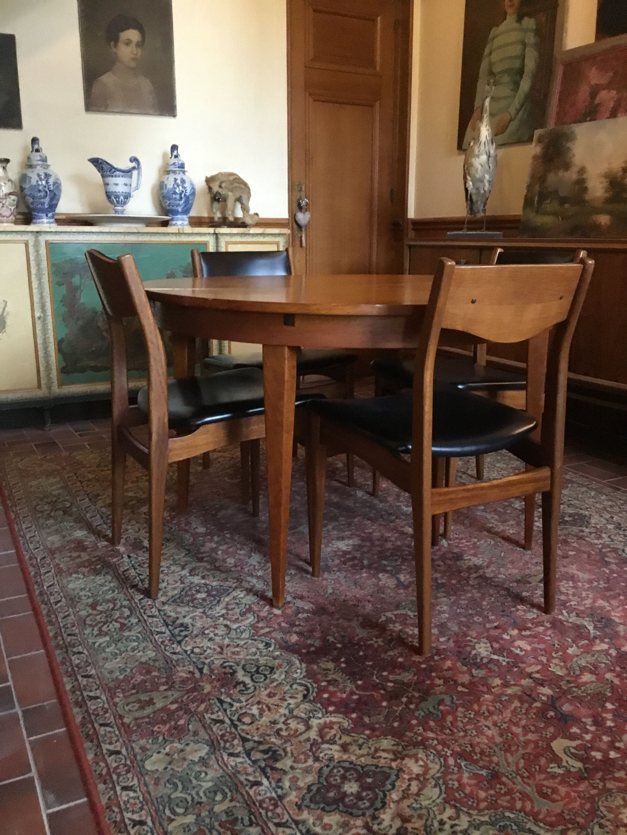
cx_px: 314
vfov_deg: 58.4
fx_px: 749
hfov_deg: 45.4
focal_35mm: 31
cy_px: 418
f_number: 2.4
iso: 320
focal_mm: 3.3
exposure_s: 1/17
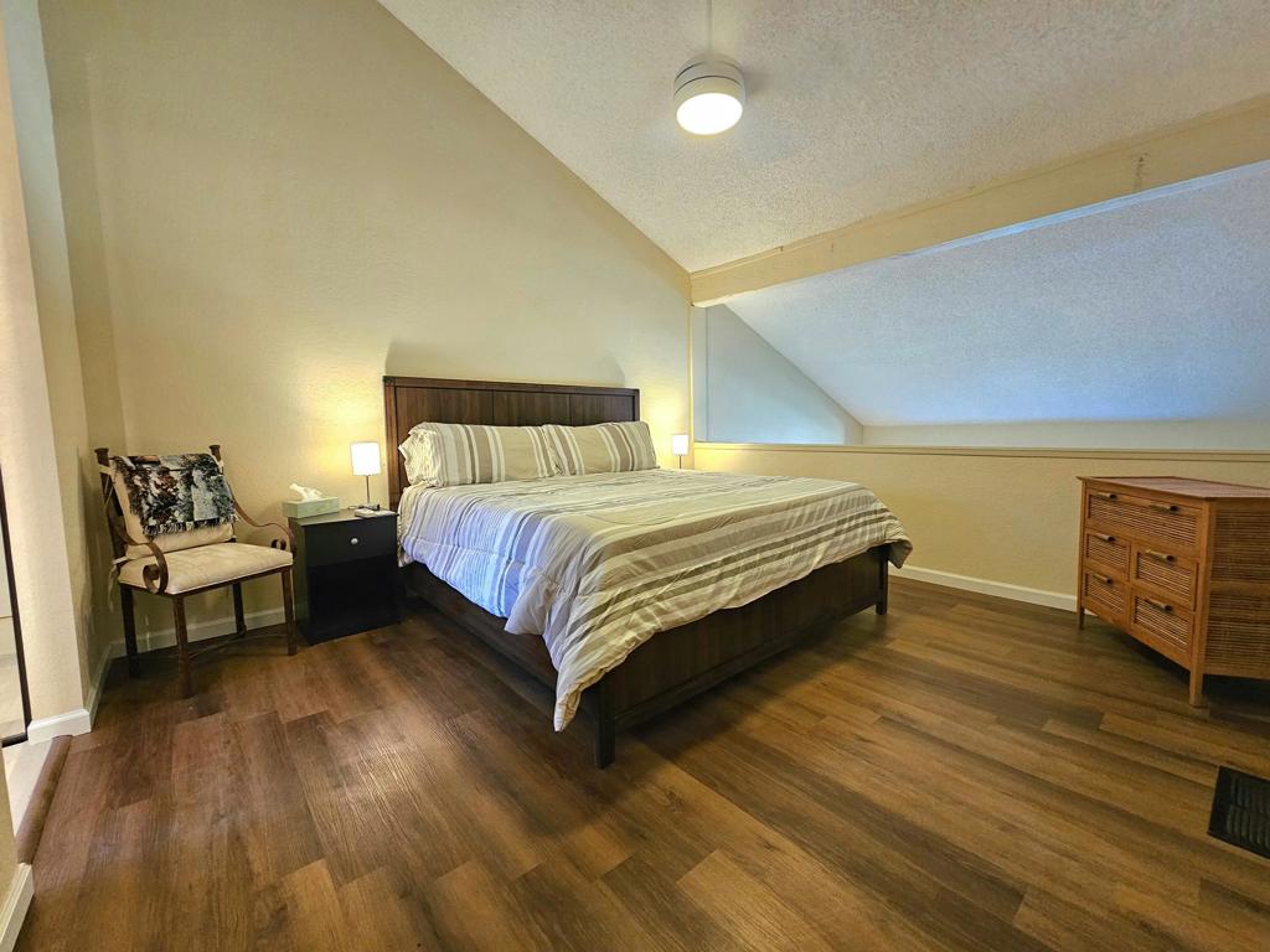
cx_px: 635
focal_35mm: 13
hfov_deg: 106.2
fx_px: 477
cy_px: 476
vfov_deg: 89.9
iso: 320
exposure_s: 1/30
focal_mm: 2.2
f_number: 2.2
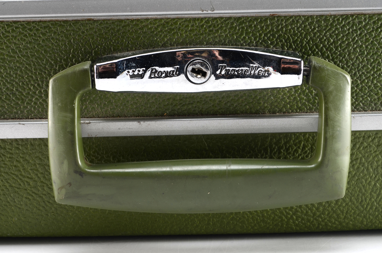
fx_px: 874
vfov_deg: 16.5
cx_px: 191
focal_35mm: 82
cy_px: 126
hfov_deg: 24.7
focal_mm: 55
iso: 100
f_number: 13
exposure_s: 1/80
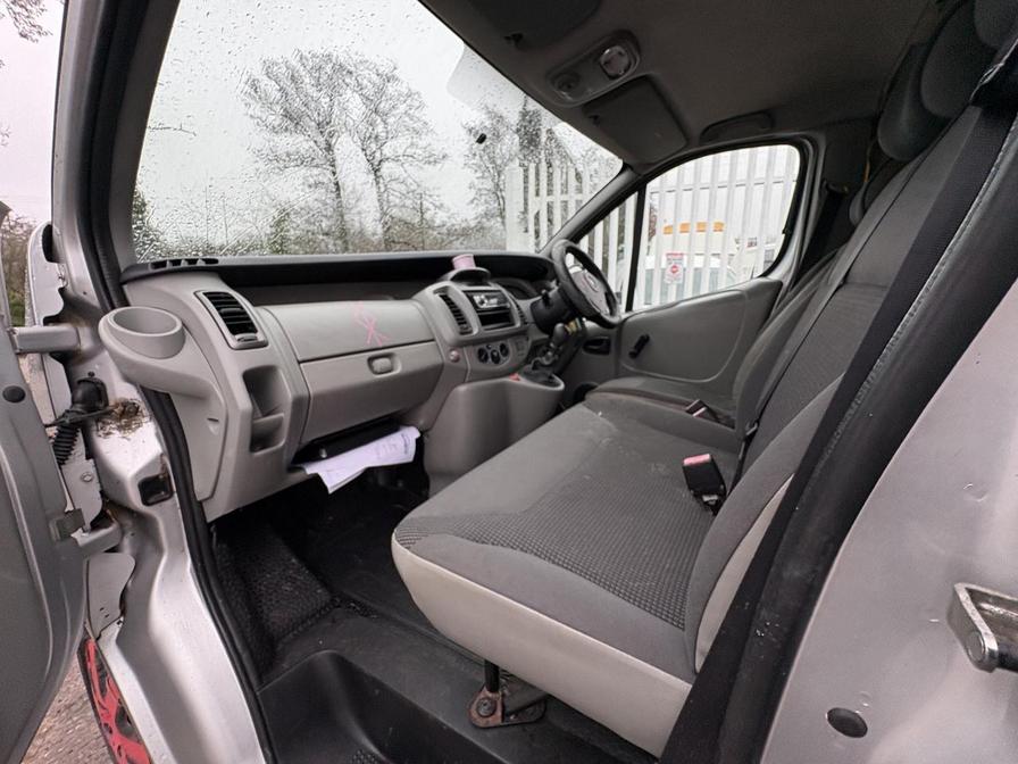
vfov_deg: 85.7
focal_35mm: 14
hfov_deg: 102.1
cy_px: 382
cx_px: 509
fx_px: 412
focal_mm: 2.22
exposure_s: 1/99
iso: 160
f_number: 2.2
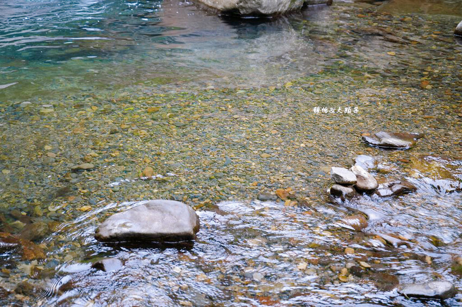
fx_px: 744
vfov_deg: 23.4
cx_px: 231
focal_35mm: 58
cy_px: 154
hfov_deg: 34.5
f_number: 4
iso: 250
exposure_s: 1/60
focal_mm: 58
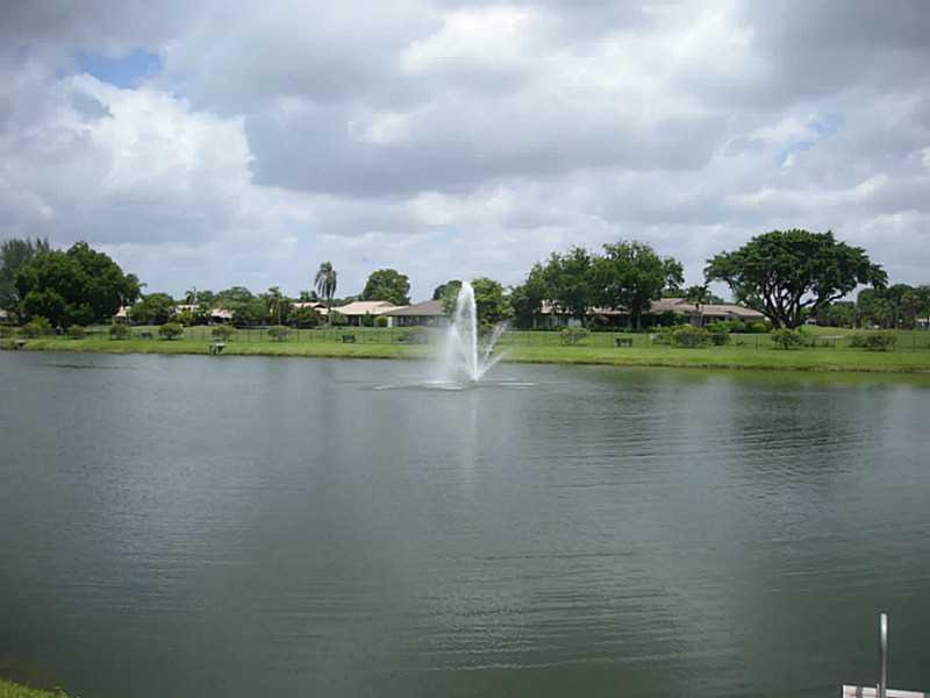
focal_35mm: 35
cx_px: 465
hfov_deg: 52.6
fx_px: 940
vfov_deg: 40.7
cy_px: 349
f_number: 5.7
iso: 50
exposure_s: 1/248
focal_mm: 5.7
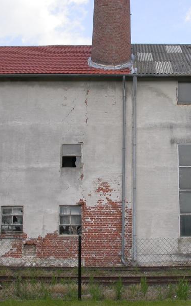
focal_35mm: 54
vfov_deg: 37.5
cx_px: 145
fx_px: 450
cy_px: 153
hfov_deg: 23.7
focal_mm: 7.85
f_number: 5.3
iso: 100
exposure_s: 1/424
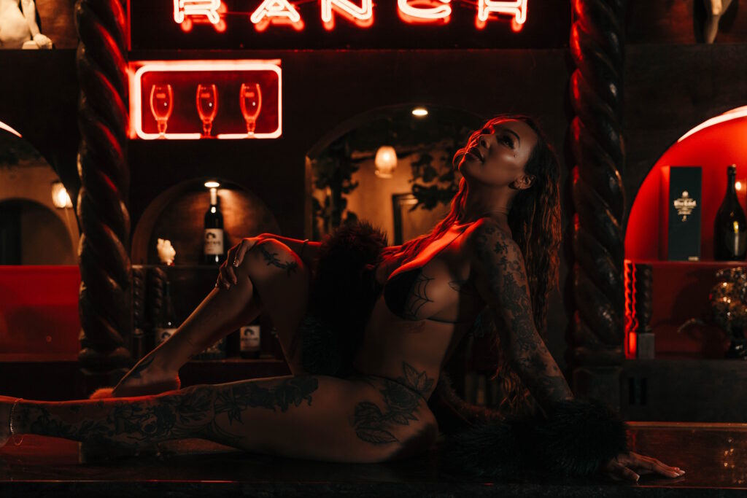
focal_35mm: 46
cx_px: 374
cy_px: 249
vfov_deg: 29.3
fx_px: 955
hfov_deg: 42.7
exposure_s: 1/200
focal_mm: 46
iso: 1000
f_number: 2.8
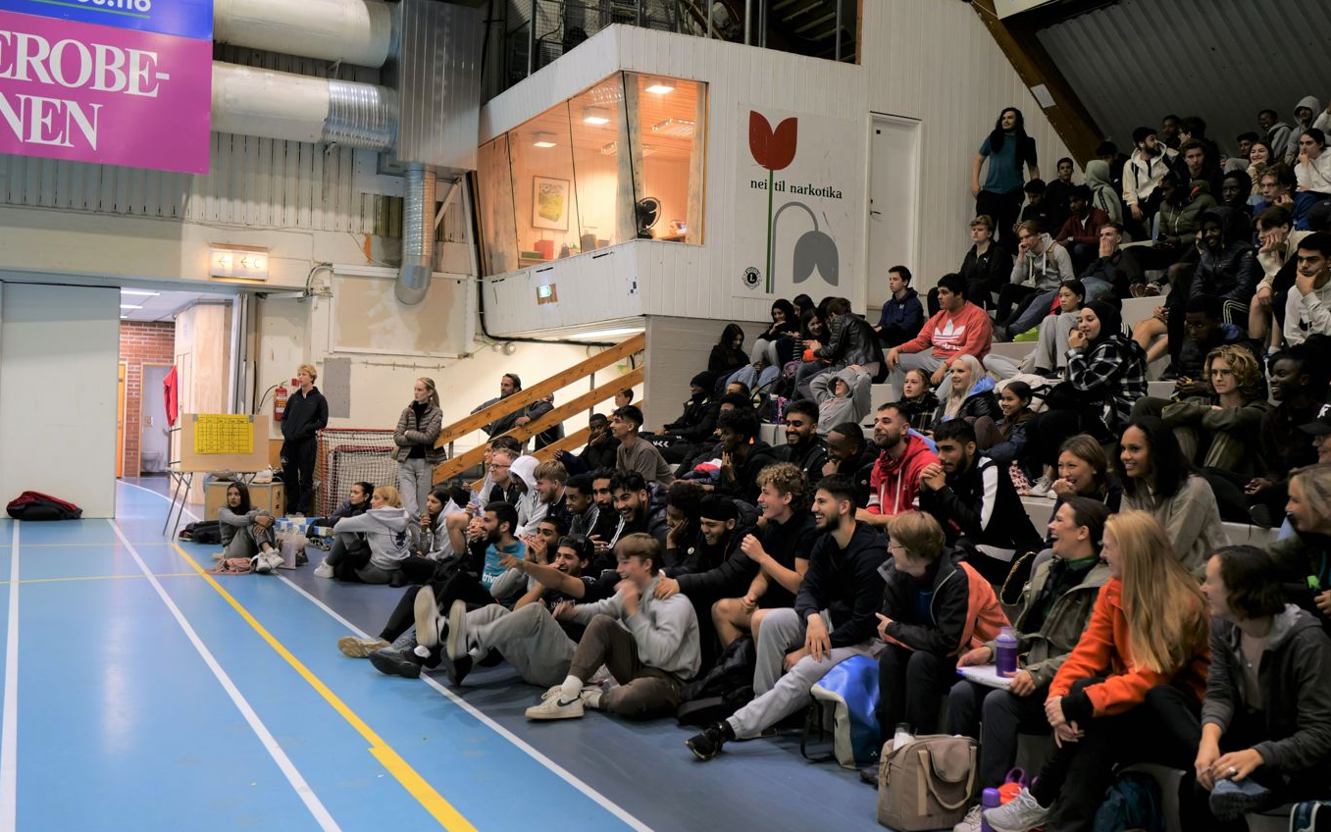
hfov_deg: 56.7
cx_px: 665
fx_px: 1233
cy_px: 414
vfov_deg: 37.3
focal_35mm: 34
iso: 250
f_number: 1.4
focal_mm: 16
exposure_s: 1/60
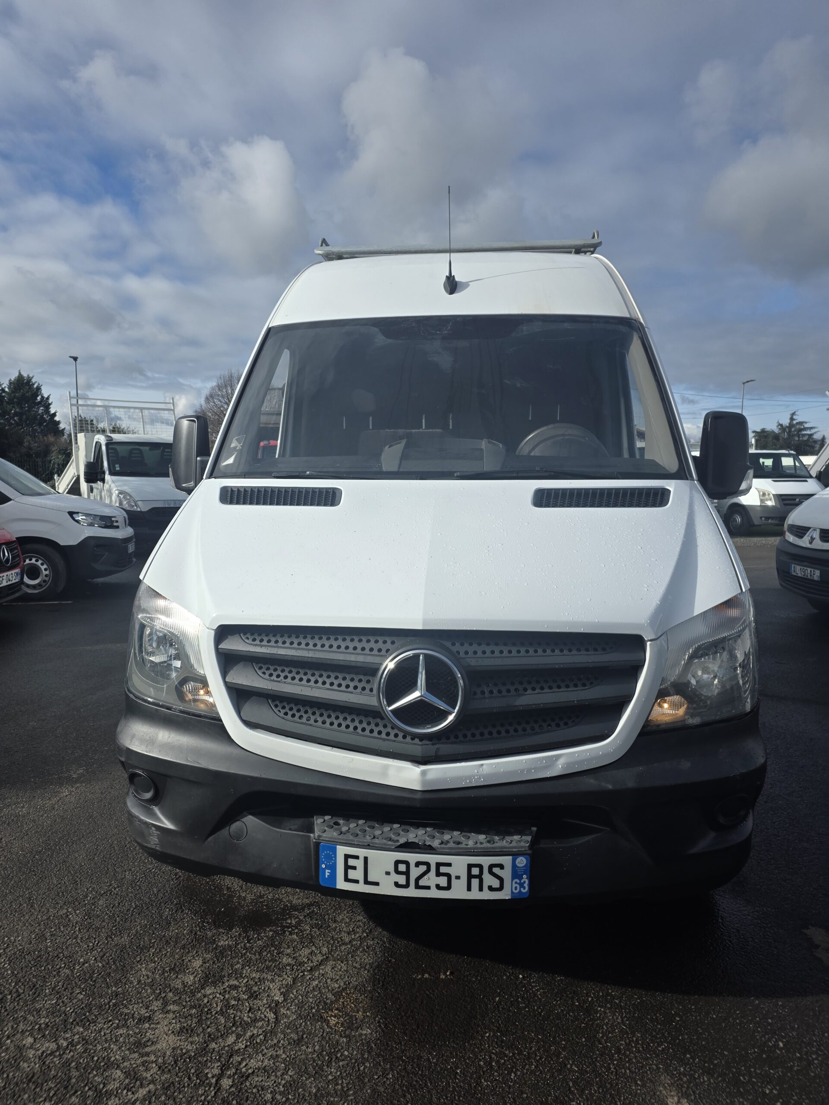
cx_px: 414
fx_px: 734
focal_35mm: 23
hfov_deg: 58.9
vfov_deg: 73.9
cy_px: 552
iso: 80
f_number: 1.7
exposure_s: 1/6809
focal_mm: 6.25
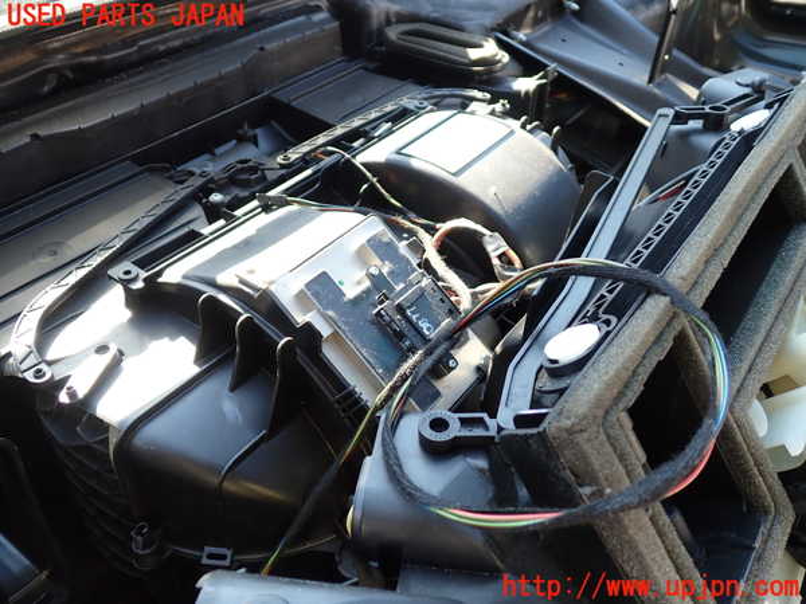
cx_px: 403
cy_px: 302
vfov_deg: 46.8
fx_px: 699
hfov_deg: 60.0
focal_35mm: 30
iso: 100
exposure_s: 1/80
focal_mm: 5.4
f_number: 2.3
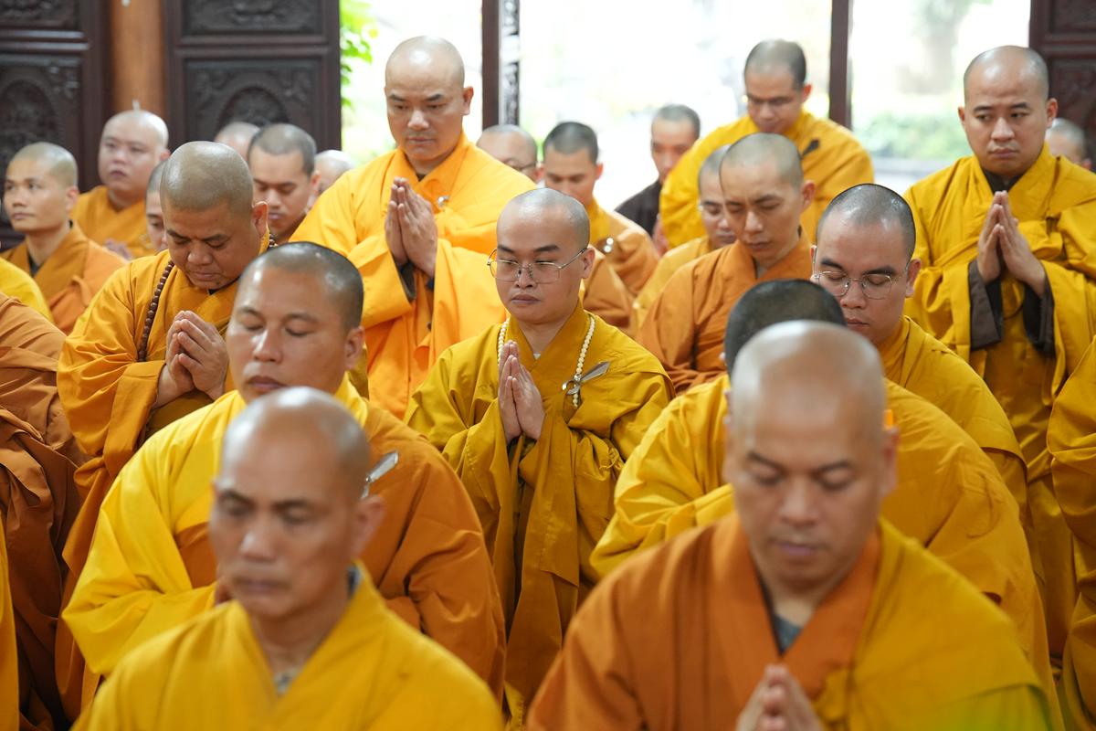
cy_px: 366
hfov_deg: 19.8
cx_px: 548
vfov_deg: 13.3
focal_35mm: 103
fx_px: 3136
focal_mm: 103
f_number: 4
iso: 6400
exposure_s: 1/100
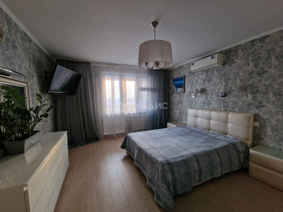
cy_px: 106
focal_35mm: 13
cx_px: 142
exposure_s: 1/33
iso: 400
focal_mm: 2.2
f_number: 2.2
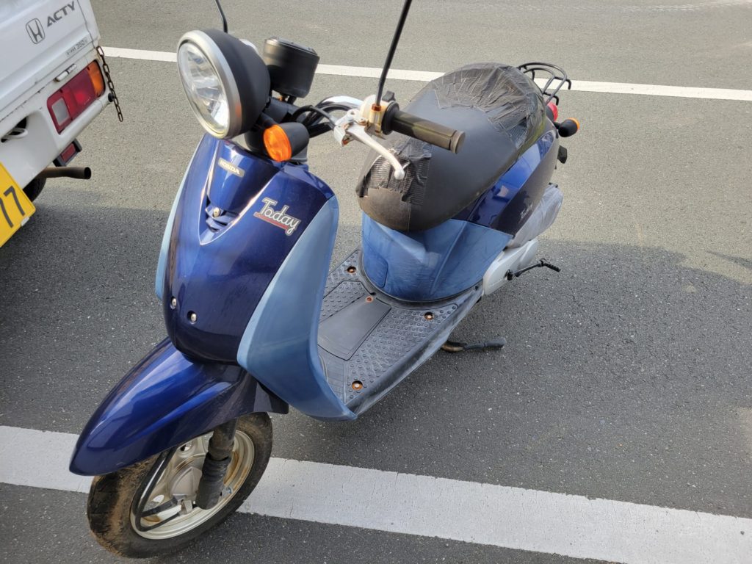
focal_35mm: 26
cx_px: 376
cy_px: 282
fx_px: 565
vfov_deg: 53.1
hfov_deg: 67.3
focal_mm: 5.4
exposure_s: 1/310
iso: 40
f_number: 1.8
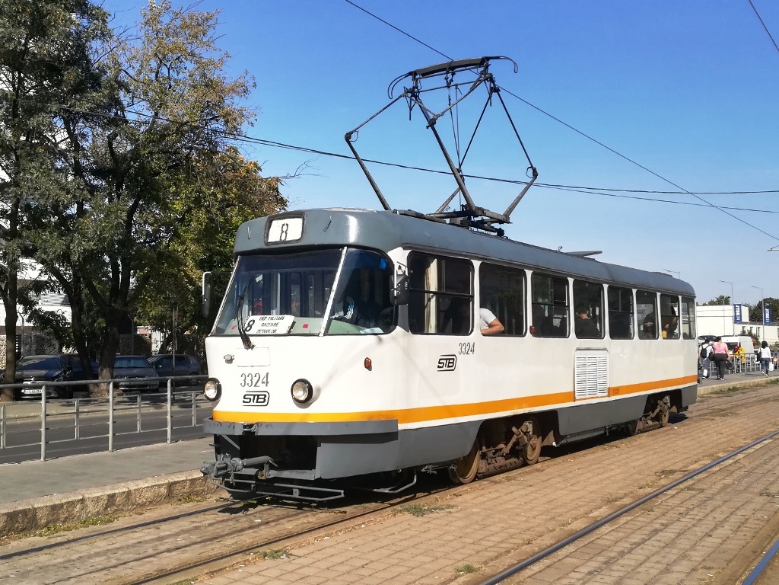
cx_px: 390
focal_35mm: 37
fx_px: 833
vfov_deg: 38.7
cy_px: 292
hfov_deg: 50.1
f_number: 2.2
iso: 50
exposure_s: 1/1110
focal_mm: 3.83
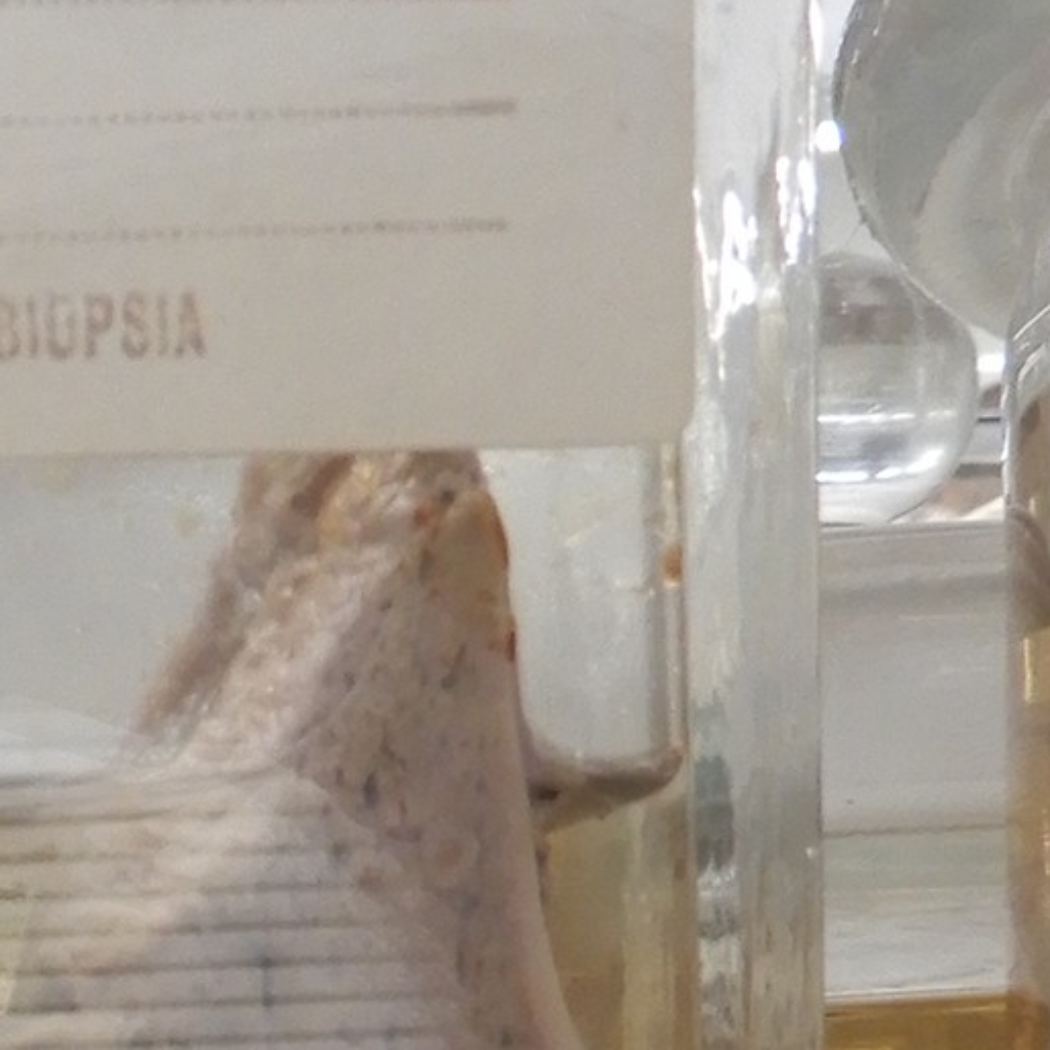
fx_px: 3672
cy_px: 1655
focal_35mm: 107
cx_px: -682
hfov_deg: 14.7
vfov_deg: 14.9
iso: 200
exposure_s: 1/30
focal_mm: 4.3
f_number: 3.4
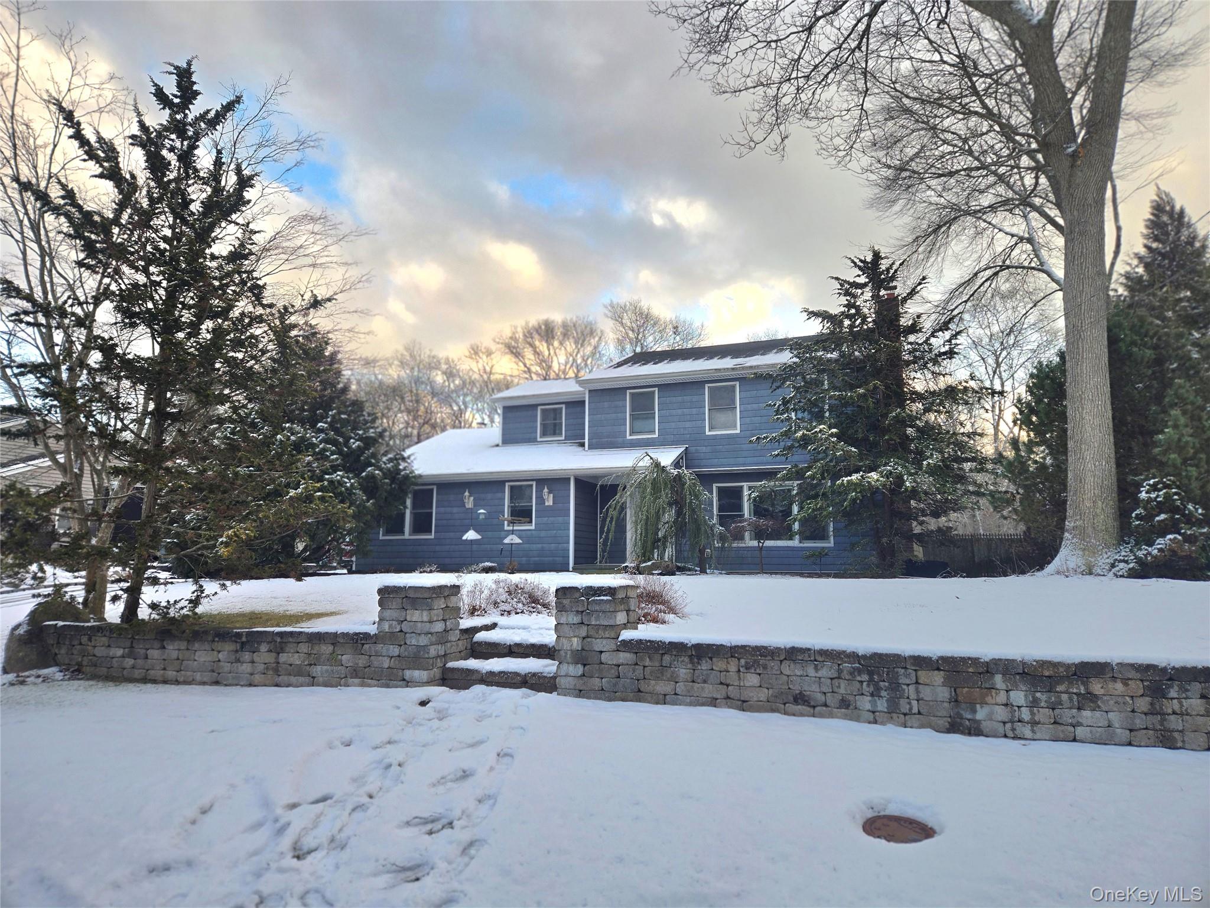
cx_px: 605
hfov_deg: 73.9
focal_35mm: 23
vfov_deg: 58.9
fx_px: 804
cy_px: 454
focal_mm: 5.4
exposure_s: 1/400
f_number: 1.8
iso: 25
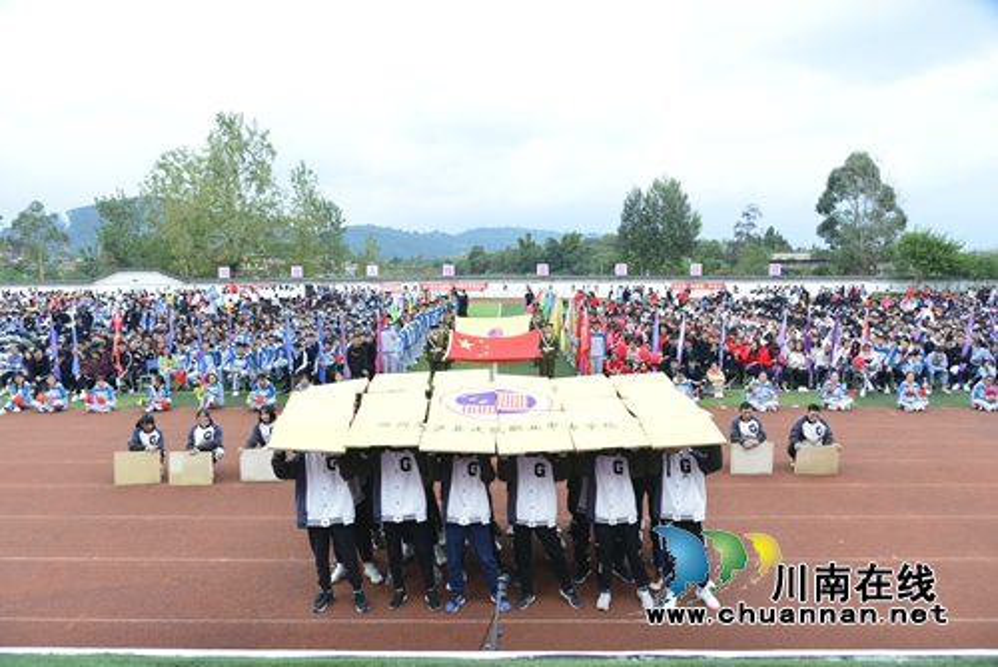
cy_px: 334
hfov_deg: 73.7
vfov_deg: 53.2
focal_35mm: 24
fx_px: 666
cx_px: 499
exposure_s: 1/400
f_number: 6.3
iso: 640
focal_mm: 24
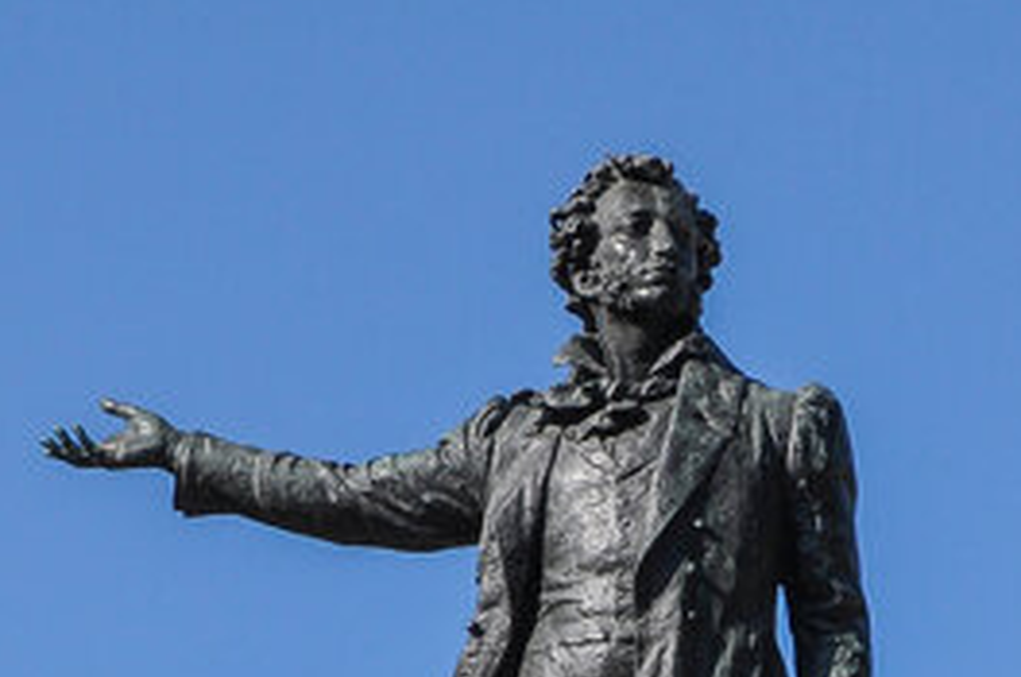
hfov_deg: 8.8
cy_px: 1126
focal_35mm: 232
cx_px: 1044
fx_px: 6568
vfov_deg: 5.8
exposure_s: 1/400
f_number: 10
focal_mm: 34
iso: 200
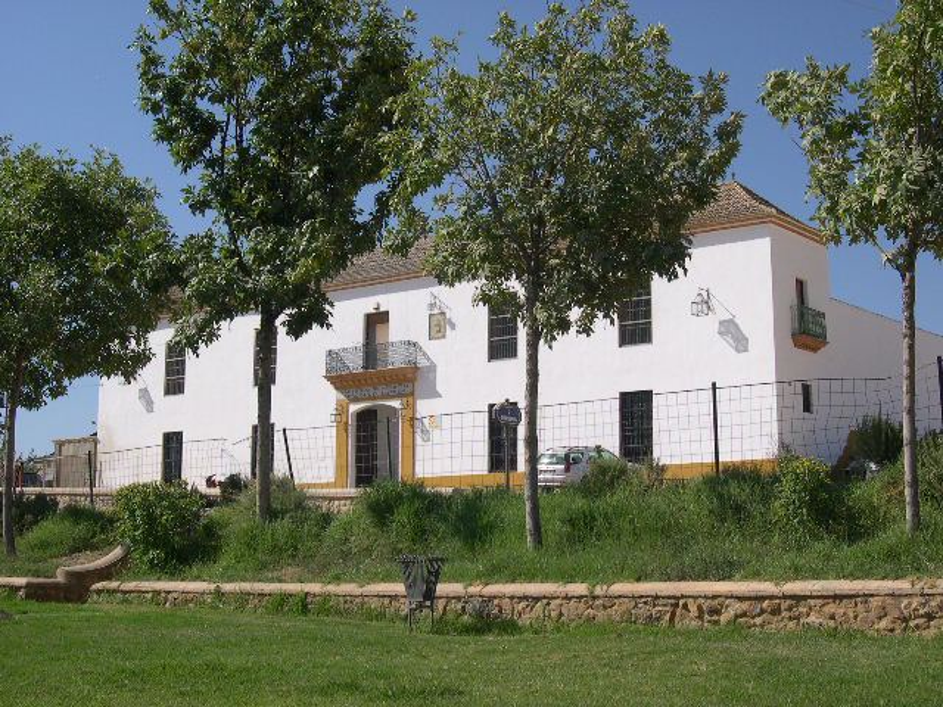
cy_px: 354
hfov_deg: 36.8
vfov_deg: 28.0
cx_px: 472
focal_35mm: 52
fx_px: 1417
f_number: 8.8
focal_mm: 11.1
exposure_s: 1/239
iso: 100
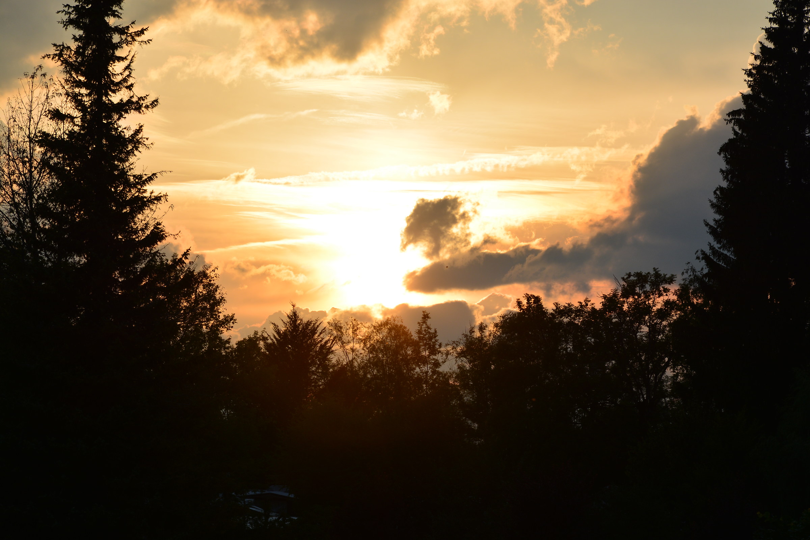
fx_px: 3544
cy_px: 270
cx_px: 405
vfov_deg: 8.7
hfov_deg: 13.0
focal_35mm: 158
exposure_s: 1/320
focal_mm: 105
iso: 100
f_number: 13
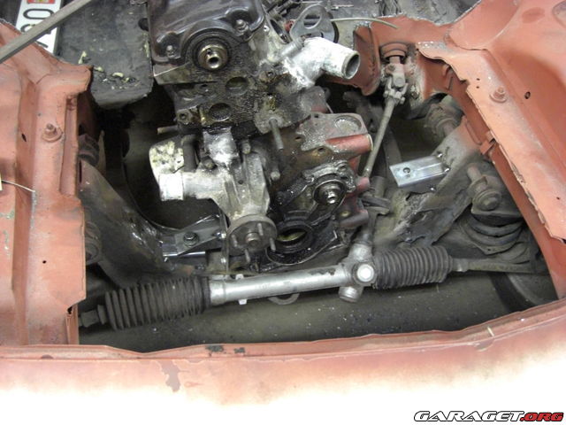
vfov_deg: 37.7
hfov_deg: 49.0
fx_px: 621
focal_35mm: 38
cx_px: 283
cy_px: 212
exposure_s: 1/13
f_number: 2.8
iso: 800
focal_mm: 7.9
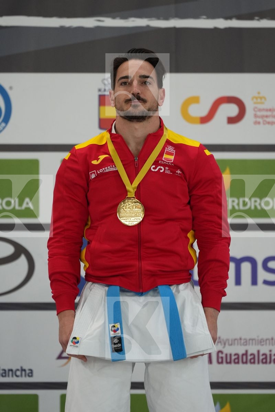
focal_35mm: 300
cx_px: 138
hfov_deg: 4.6
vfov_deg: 6.9
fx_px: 3437
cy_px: 206
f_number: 2.8
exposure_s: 1/500
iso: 1600
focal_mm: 200
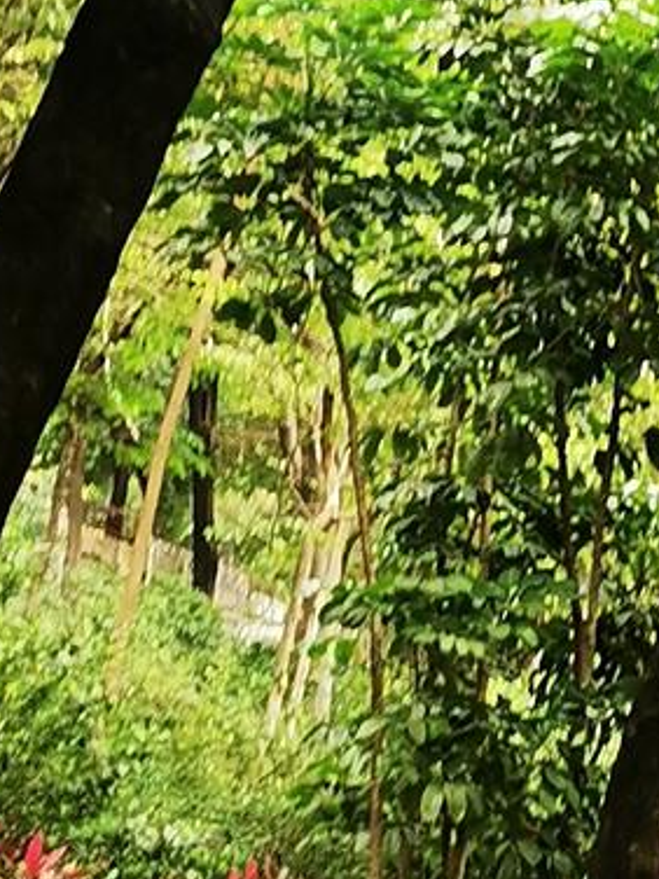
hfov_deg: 9.4
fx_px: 3960
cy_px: 352
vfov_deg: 12.7
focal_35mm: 156
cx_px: 834
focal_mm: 5.58
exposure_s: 1/100
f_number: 1.8
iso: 64
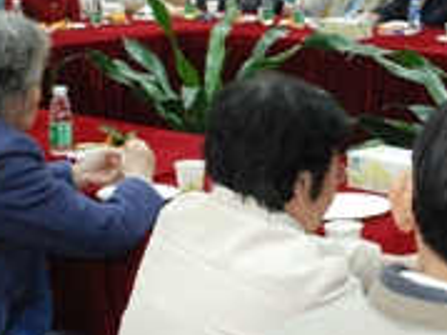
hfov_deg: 20.8
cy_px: 105
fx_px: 1200
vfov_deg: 15.8
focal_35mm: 93
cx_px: 365
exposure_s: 1/30
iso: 1600
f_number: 5.6
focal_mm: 18
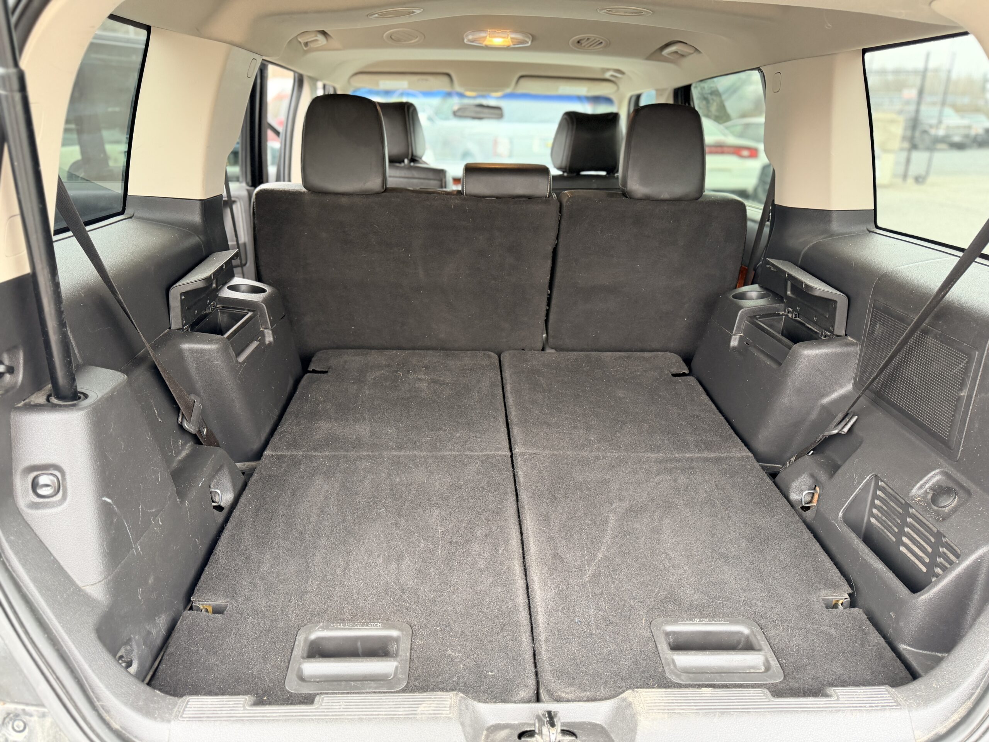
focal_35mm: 24
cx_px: 494
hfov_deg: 71.6
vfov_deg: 56.8
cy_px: 371
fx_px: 686
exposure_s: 1/65
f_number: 1.78
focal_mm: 6.76
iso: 200
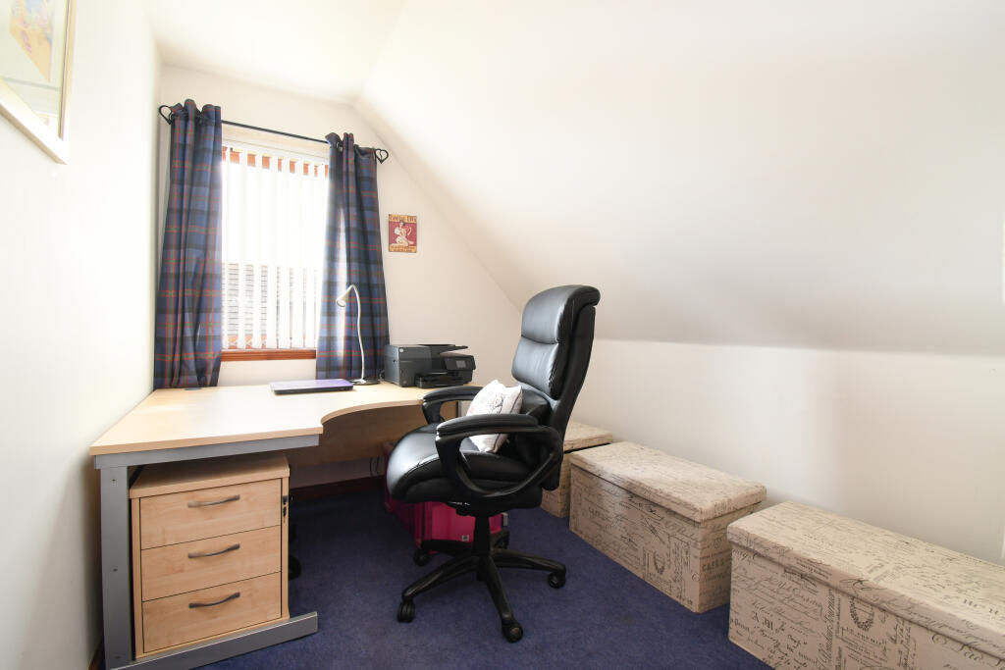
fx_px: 419
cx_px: 502
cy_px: 335
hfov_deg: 100.4
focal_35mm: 15
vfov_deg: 77.3
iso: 320
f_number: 10
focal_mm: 10
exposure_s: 1/3
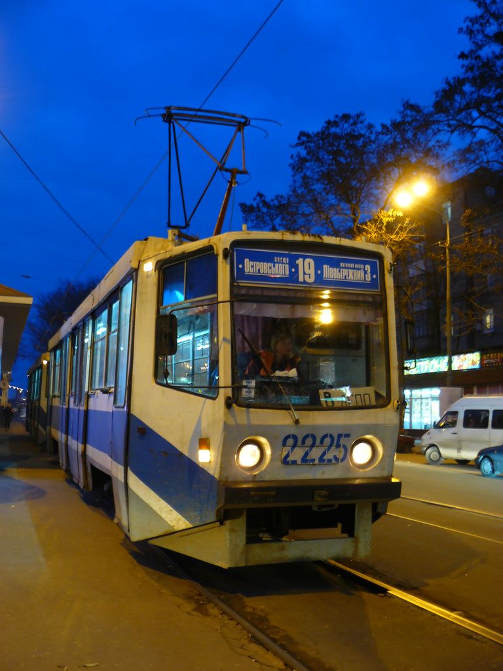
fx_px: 697
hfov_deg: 39.7
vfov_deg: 51.4
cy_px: 336
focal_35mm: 36
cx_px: 252
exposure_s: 1
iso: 100
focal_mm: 6
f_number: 2.8
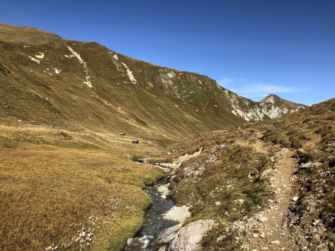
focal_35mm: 28
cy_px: 126
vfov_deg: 49.7
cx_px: 168
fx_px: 271
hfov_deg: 63.4
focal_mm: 4
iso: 20
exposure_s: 1/1715
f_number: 1.8
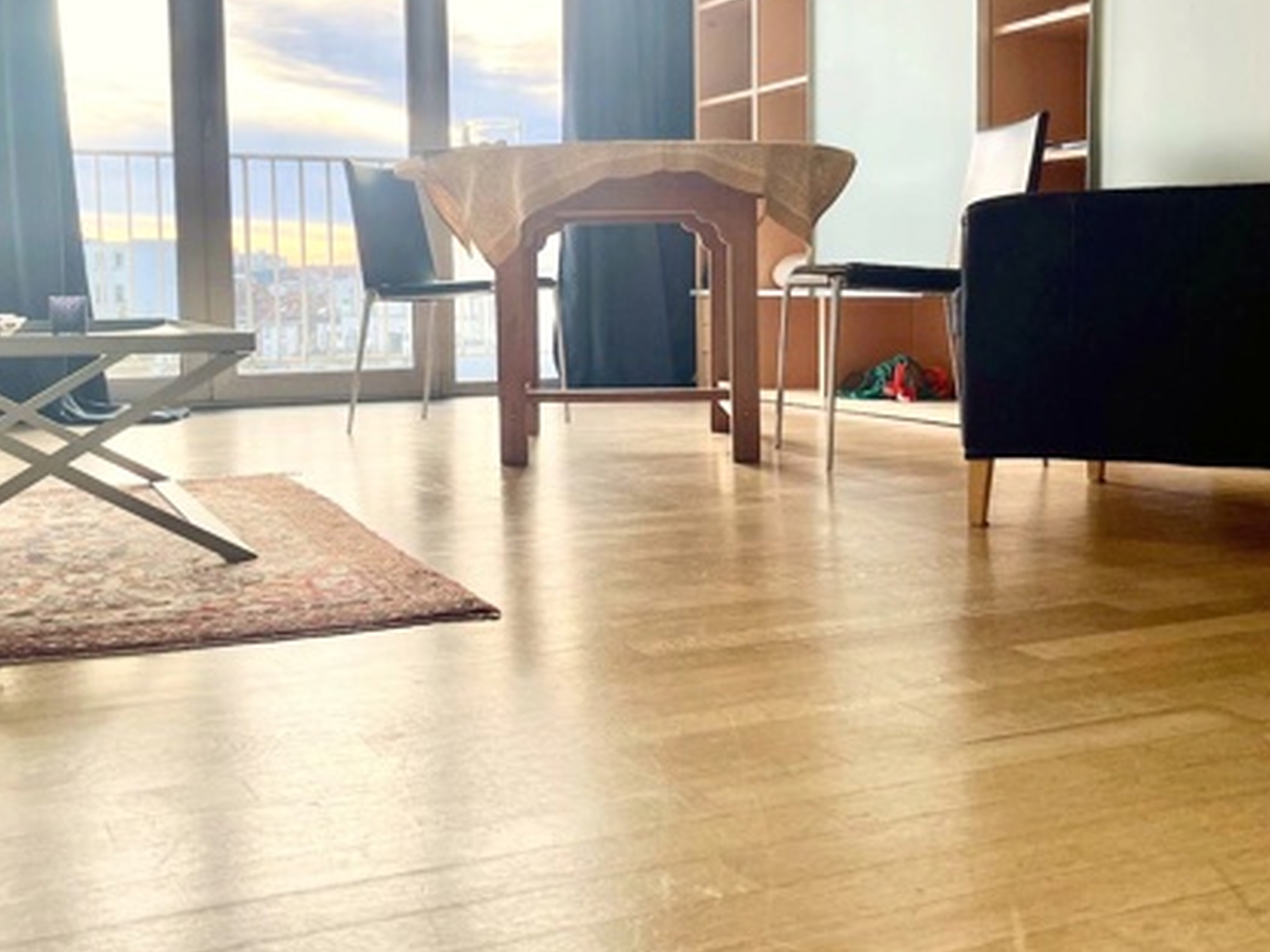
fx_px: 1468
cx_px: 556
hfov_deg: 46.7
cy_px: 394
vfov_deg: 35.9
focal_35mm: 40
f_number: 1.6
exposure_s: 1/188
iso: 32
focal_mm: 5.1
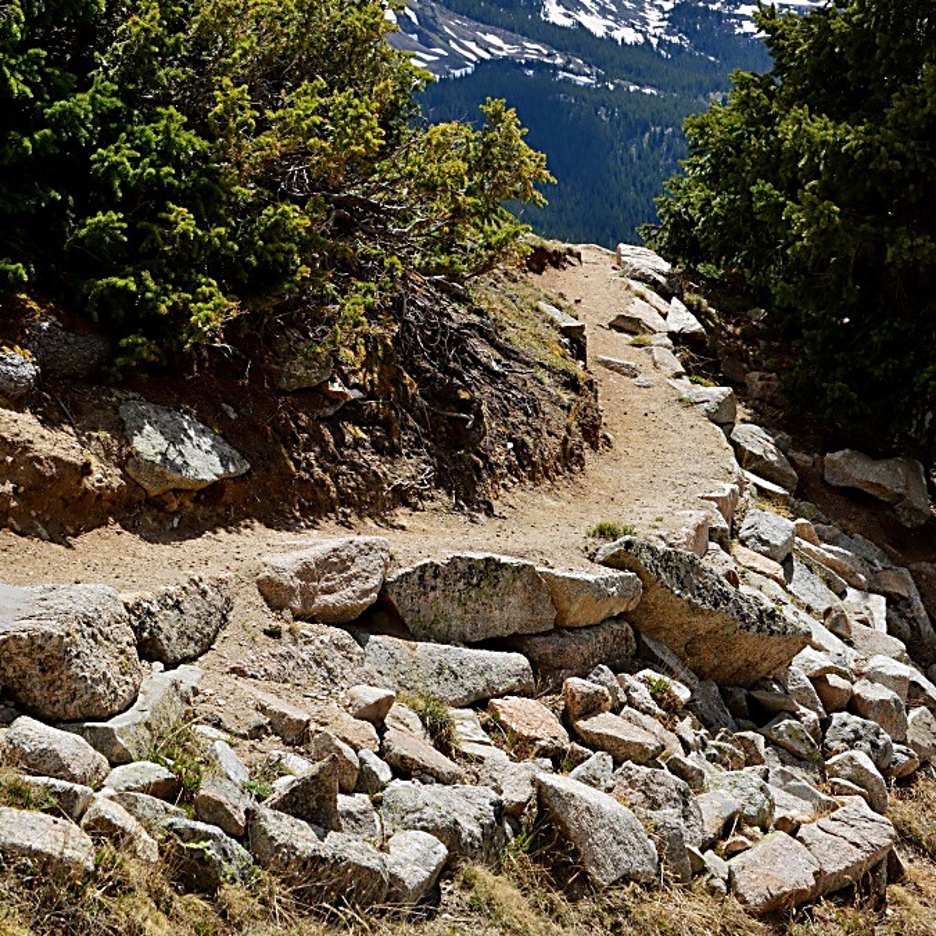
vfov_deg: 21.5
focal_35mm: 80
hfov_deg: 21.7
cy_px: 229
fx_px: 2447
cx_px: 463
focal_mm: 62
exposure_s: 1/400
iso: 320
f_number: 11
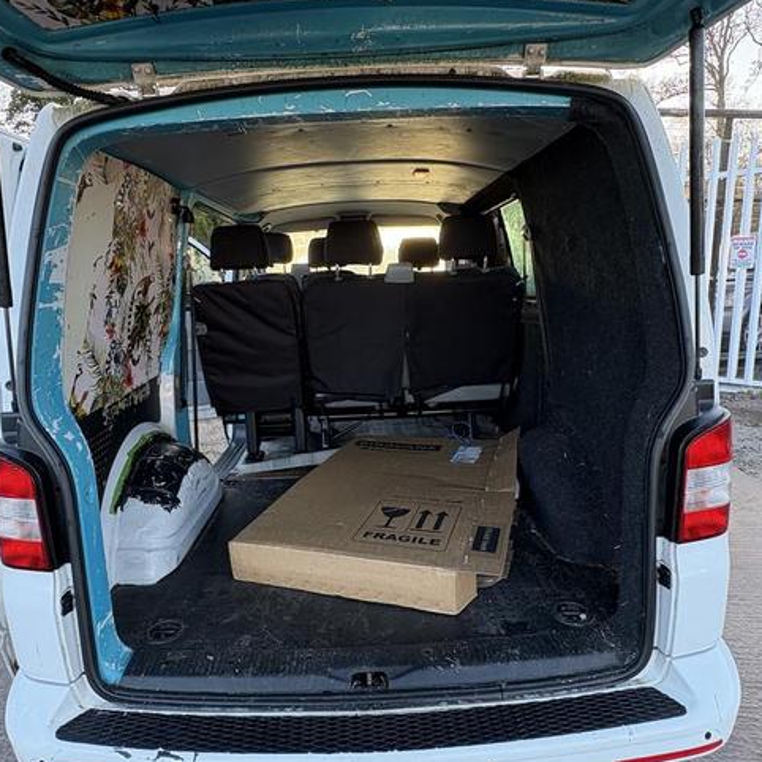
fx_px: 573
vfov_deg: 67.3
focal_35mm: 23
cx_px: 359
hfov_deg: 67.2
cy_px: 375
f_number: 2.2
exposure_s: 1/99
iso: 160
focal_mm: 2.22
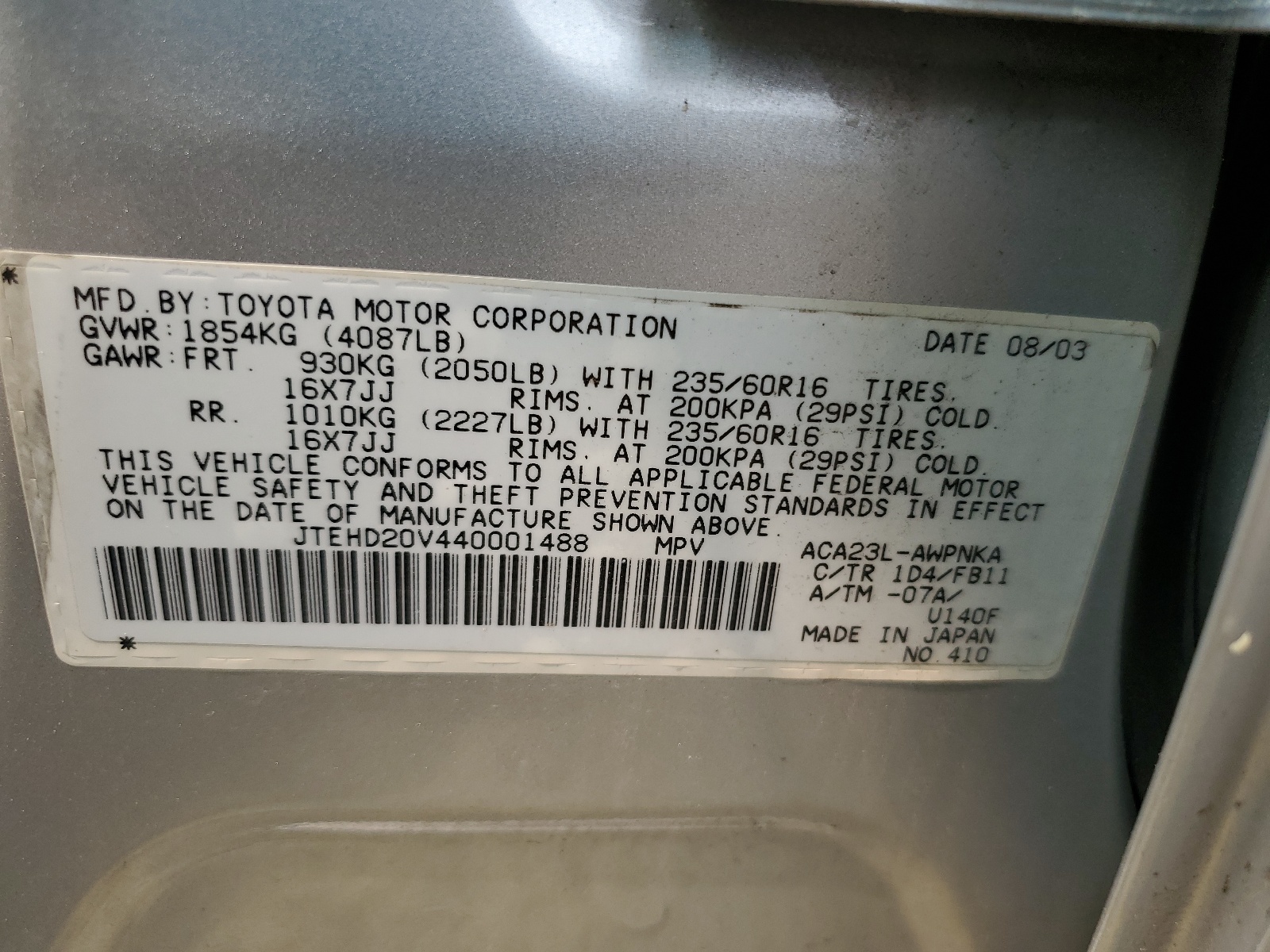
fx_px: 954
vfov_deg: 53.1
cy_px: 476
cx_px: 635
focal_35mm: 26
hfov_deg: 67.3
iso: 50
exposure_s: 1/833
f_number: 1.5
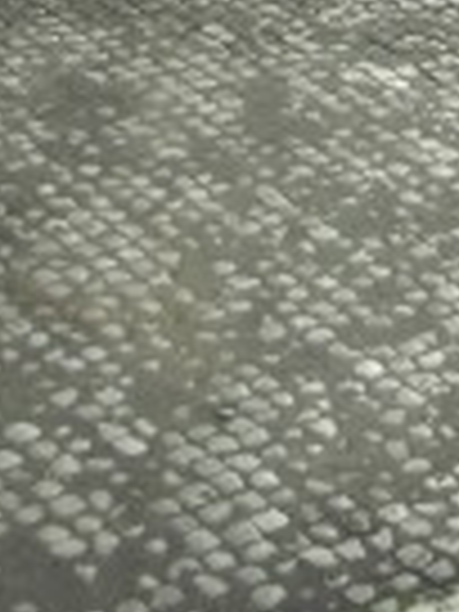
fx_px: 3006
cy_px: -1089
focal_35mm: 170
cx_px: 540
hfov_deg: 8.6
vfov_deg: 9.6
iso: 160
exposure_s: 1/425
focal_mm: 5.4
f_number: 7
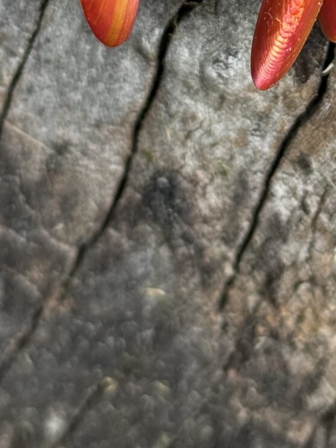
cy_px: -166
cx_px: 334
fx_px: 2148
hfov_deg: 8.9
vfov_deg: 11.5
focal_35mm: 166
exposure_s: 1/1041
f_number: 1.78
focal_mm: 6.76
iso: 80
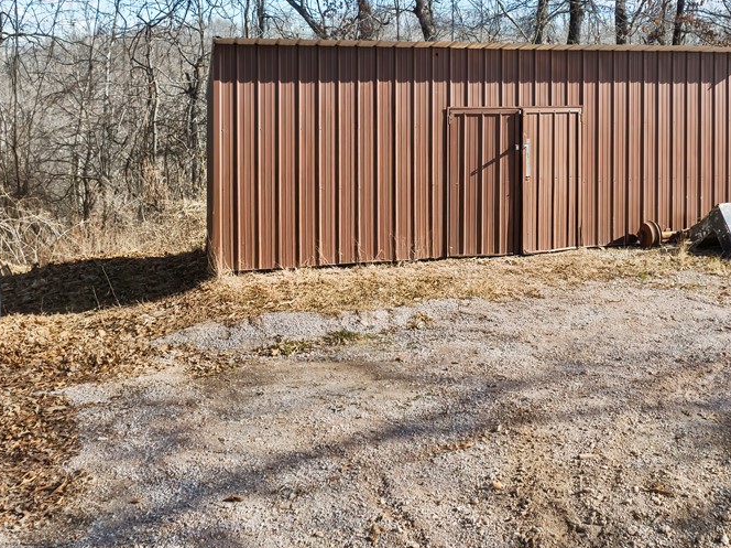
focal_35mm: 37
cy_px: 164
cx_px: 483
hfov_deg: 49.4
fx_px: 781
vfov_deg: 38.0
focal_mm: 12.29
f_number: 2.8
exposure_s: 1/1000
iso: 100
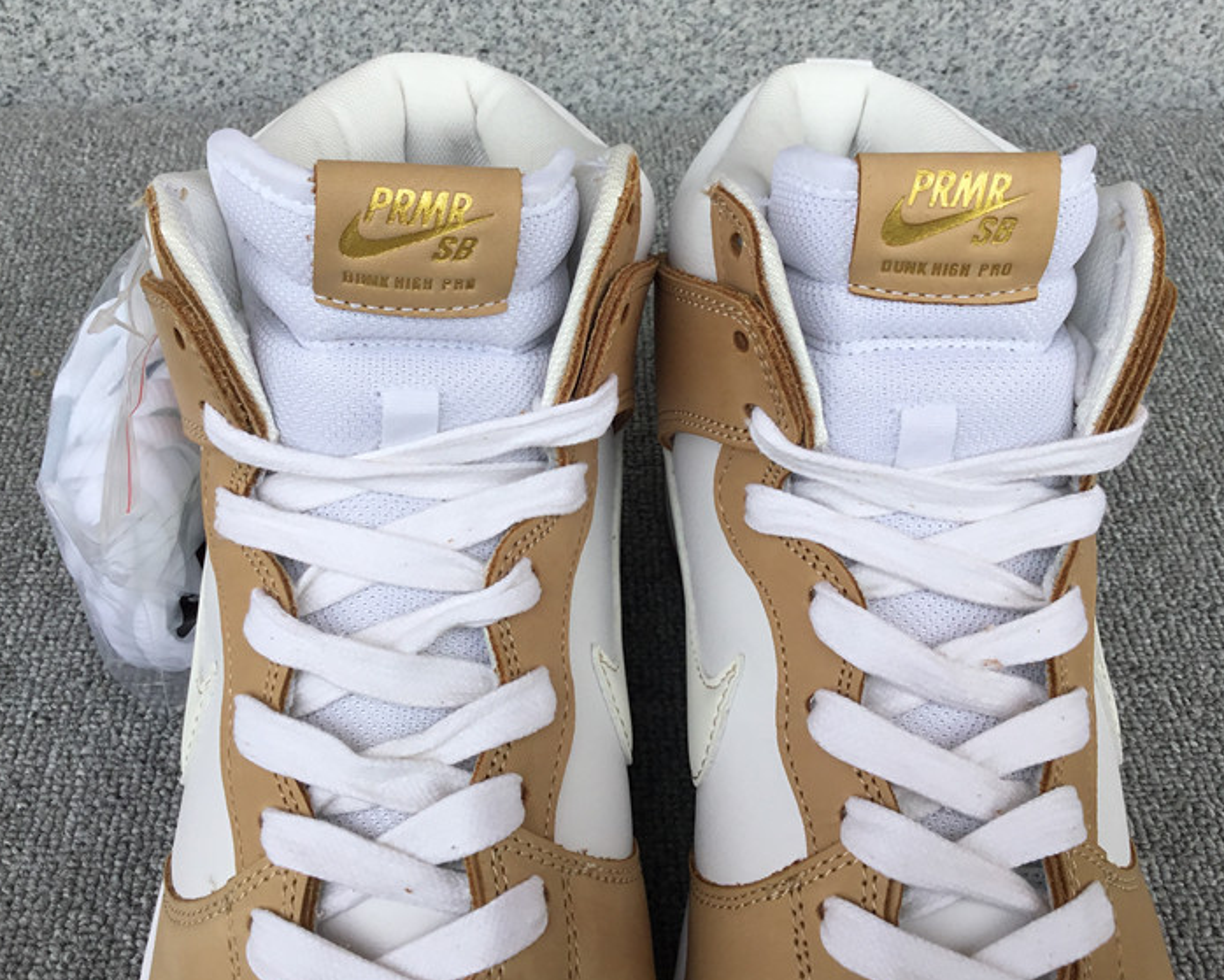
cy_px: 406
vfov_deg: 38.1
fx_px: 1413
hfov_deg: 46.8
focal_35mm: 39
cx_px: 594
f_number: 2.4
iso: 25
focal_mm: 3.3
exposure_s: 1/708
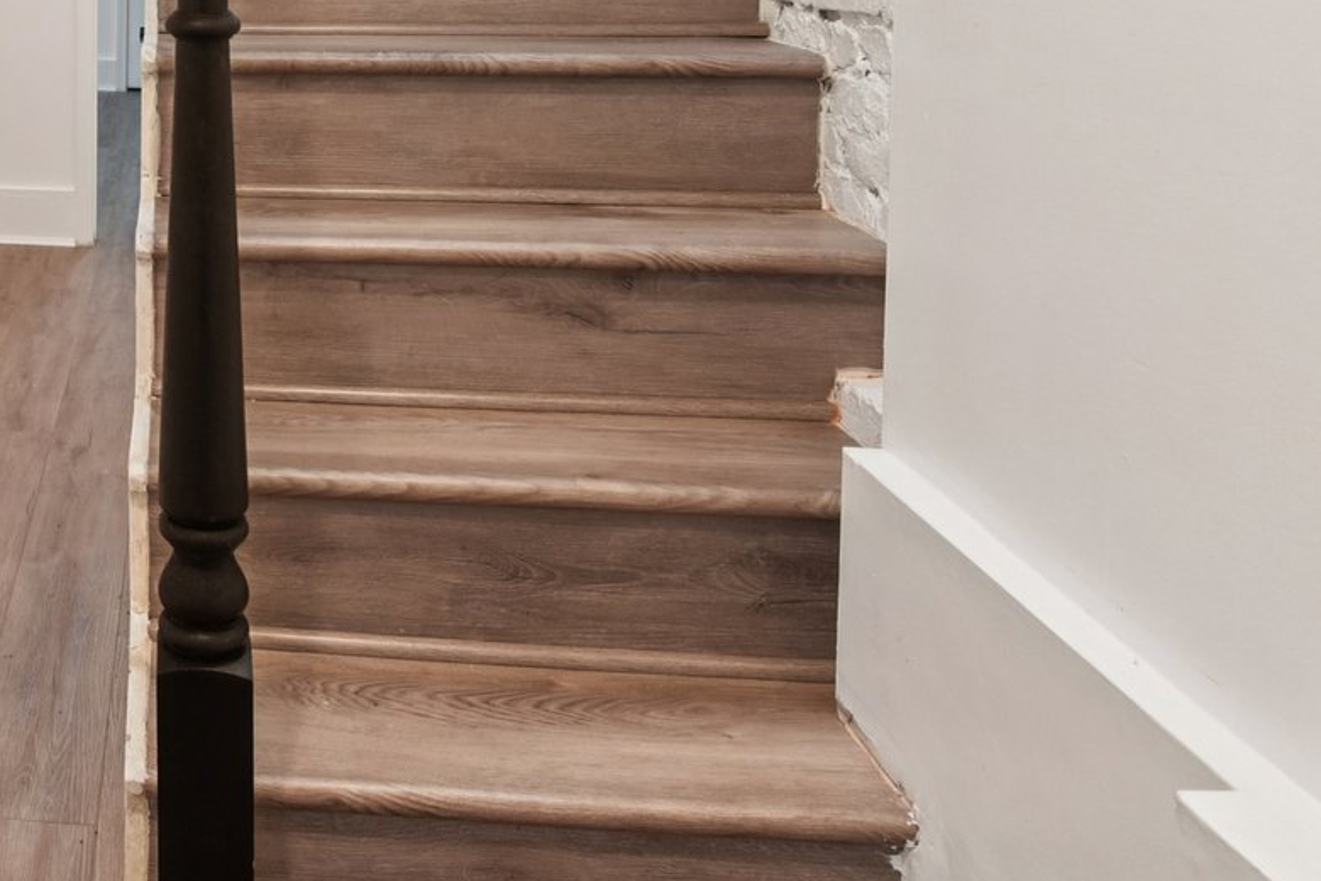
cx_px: -42
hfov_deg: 39.9
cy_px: -179
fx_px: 1541
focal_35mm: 42
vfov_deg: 27.9
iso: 400
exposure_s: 1/25
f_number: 8
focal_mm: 16
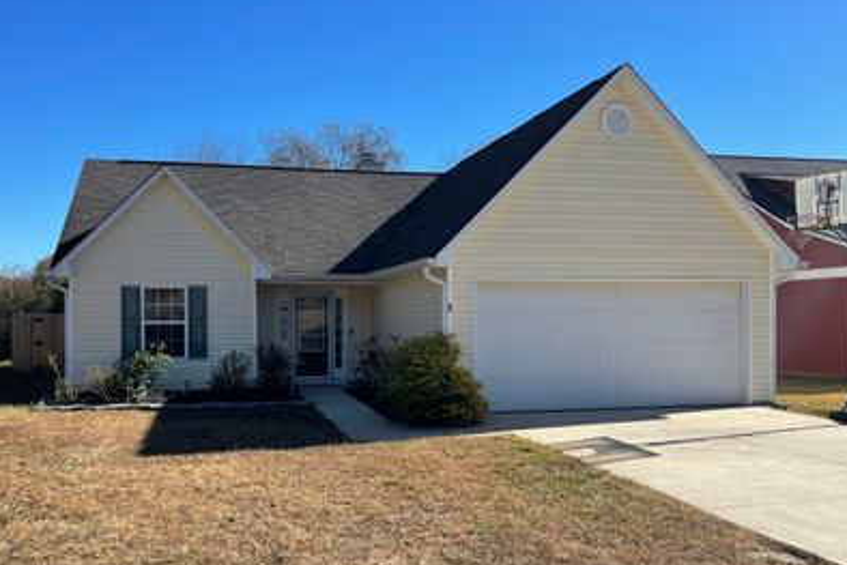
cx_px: 396
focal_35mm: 33
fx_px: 777
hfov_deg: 57.2
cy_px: 323
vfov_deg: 39.9
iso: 32
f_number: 1.6
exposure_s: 1/3003
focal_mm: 5.1
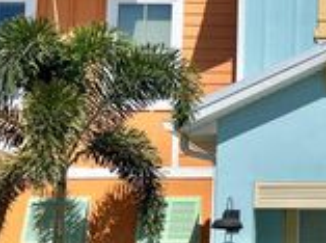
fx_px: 780
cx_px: 434
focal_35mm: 83
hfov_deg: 21.2
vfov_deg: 17.6
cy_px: 184
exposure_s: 1/12658
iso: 50
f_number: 1.5
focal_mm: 5.7
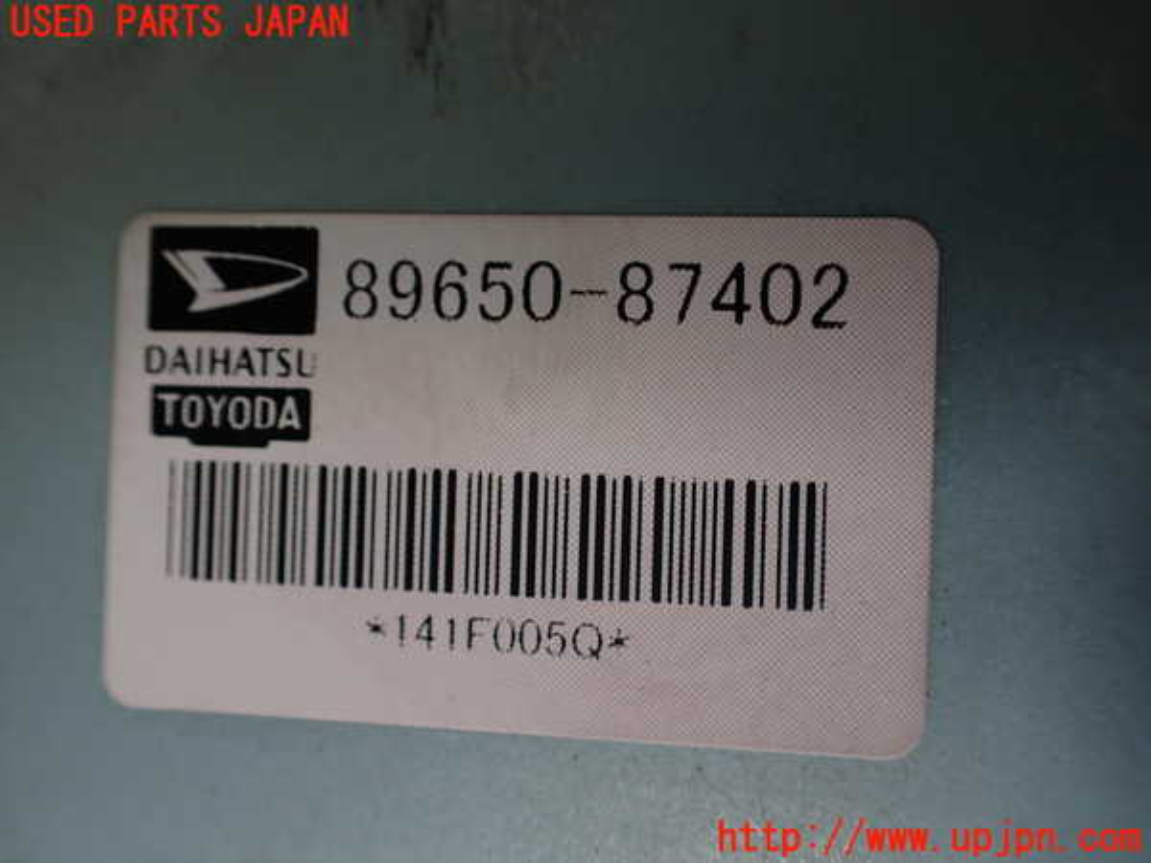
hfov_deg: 60.0
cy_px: 432
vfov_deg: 46.8
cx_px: 576
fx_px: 998
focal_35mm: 30
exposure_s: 1/125
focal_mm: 5.4
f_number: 2.3
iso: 125
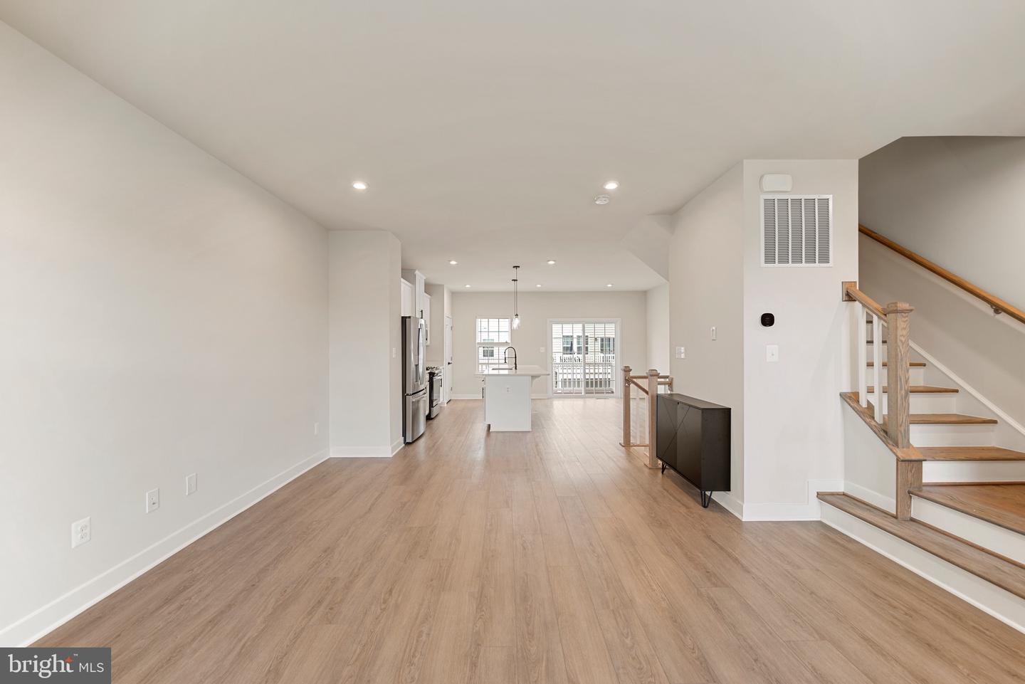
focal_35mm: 14
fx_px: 399
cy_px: 342
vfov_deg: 81.2
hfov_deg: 104.2
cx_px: 512
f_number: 4
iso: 100
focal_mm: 14
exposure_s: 1/10
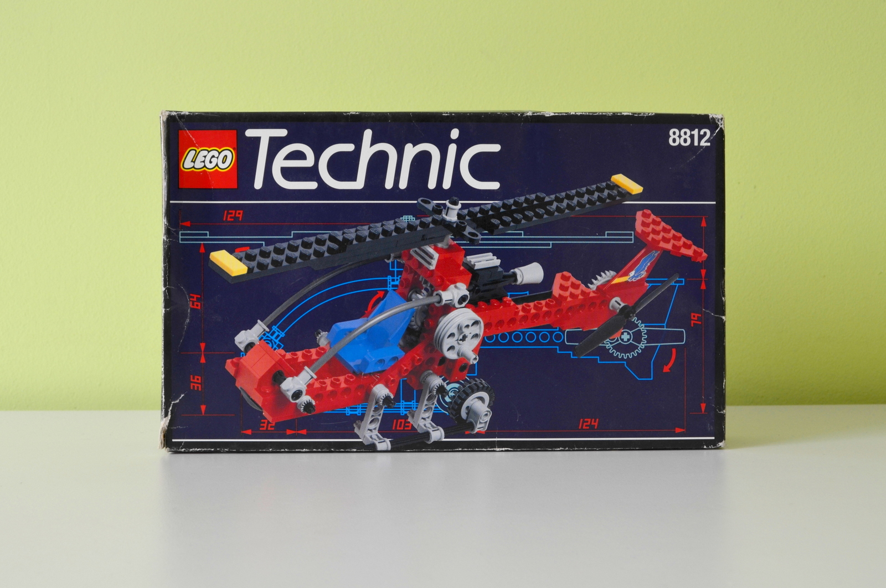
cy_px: 294
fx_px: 958
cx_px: 443
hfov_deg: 49.6
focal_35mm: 39
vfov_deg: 34.1
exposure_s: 1.6
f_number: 10
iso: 125
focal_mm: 26
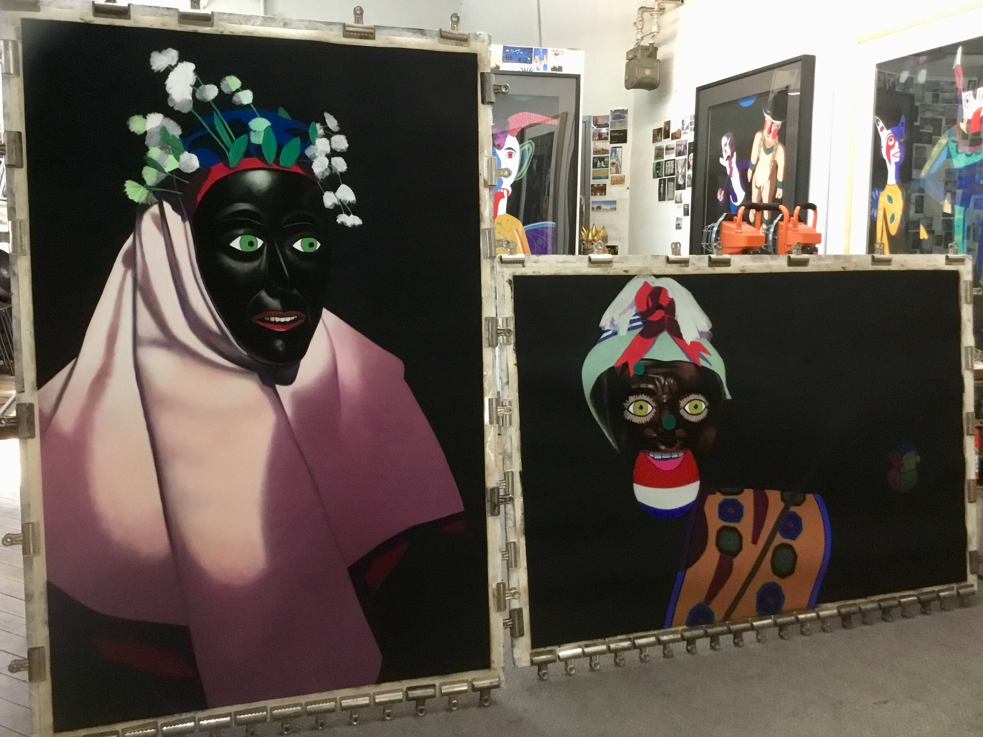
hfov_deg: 56.8
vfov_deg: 44.2
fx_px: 909
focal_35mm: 32
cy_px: 370
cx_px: 482
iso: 200
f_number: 2.4
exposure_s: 1/30
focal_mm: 3.3
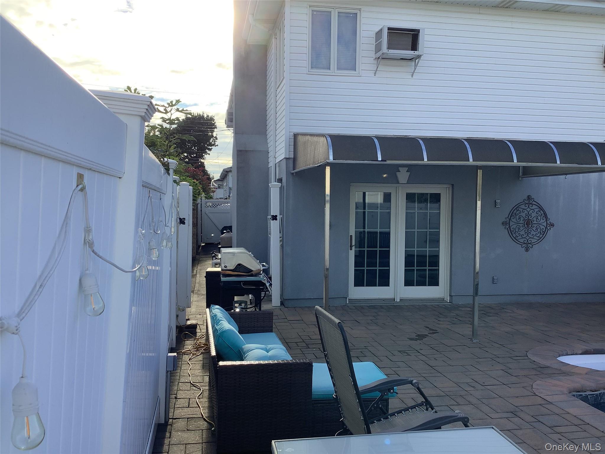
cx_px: 302
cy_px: 227
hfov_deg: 58.4
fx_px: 542
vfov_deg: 45.4
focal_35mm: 31
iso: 25
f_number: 2.4
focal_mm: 3.3
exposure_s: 1/547
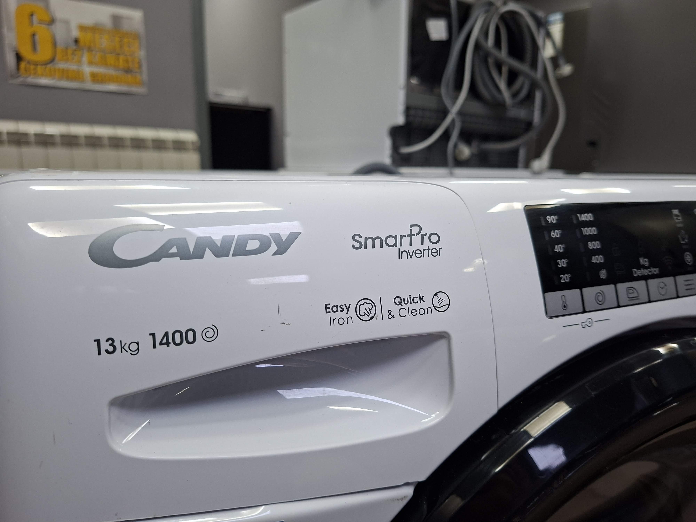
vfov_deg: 58.9
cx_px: 348
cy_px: 261
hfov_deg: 73.9
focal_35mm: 23
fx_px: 462
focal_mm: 5.54
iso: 200
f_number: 1.8
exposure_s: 1/100
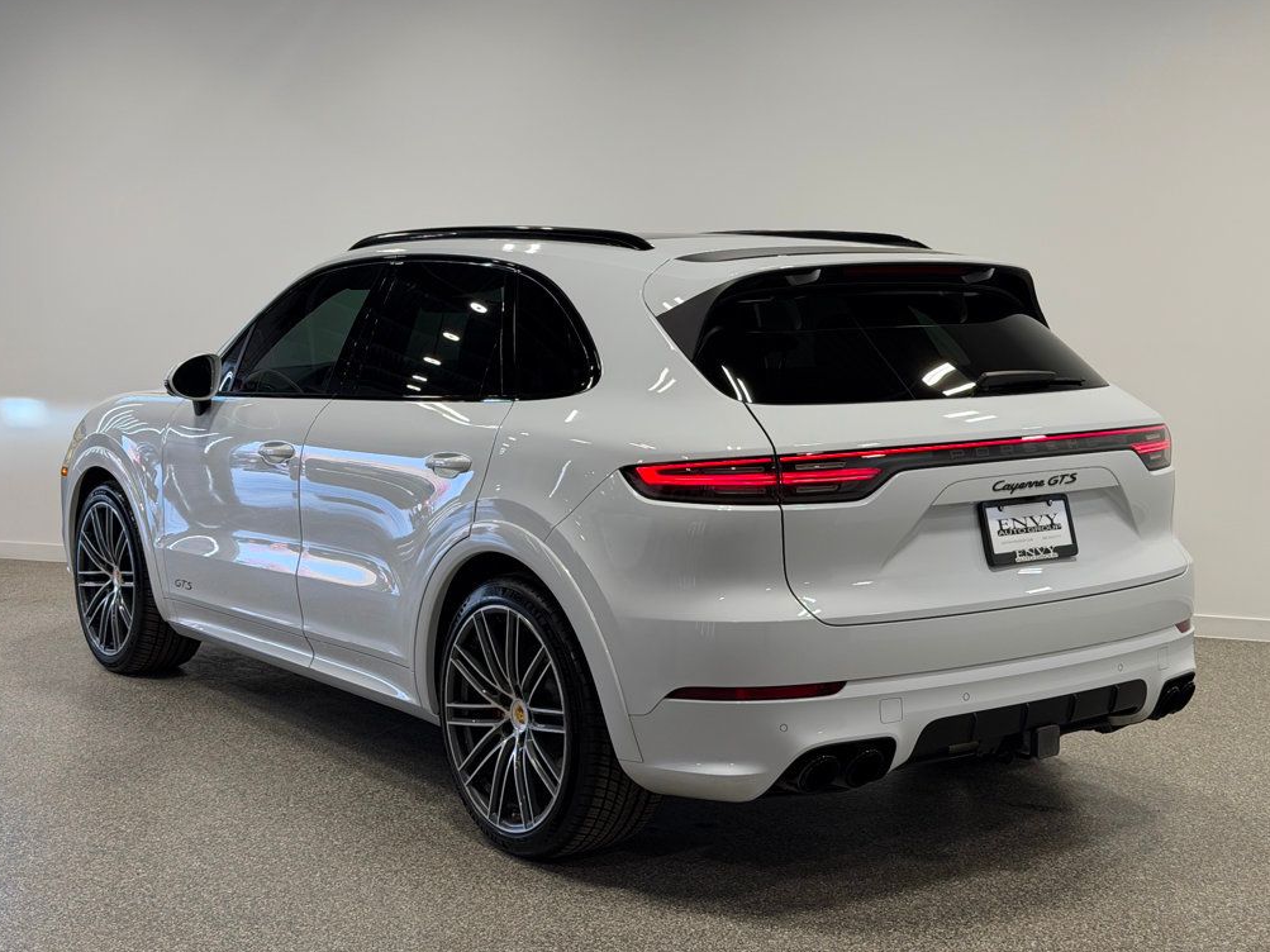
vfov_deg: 29.7
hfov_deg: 38.9
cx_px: 634
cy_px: 470
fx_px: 1798
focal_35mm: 49
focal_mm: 6.76
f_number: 1.78
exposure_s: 1/366
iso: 64
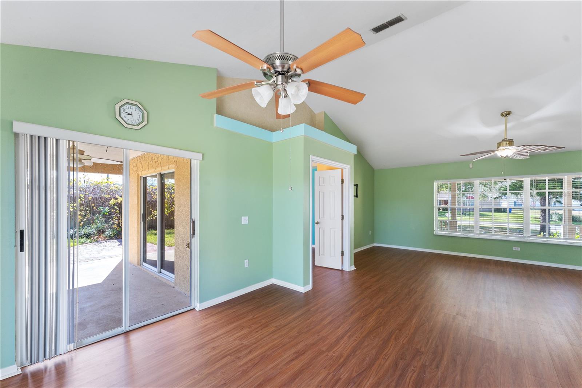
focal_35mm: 14
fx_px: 226
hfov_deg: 104.3
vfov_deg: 81.2
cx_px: 291
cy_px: 194
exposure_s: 1/20
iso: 320
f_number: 8
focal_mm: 14
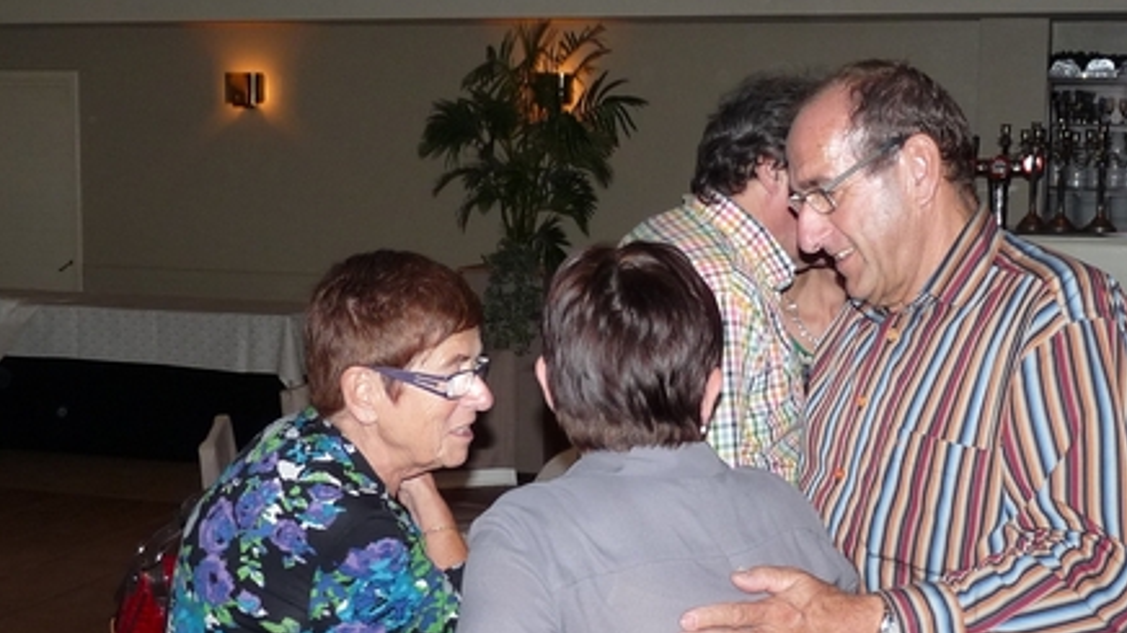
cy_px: 357
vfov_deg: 22.2
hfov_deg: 38.3
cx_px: 680
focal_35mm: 54
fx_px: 1613
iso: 160
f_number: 2.8
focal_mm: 4.8
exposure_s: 1/30
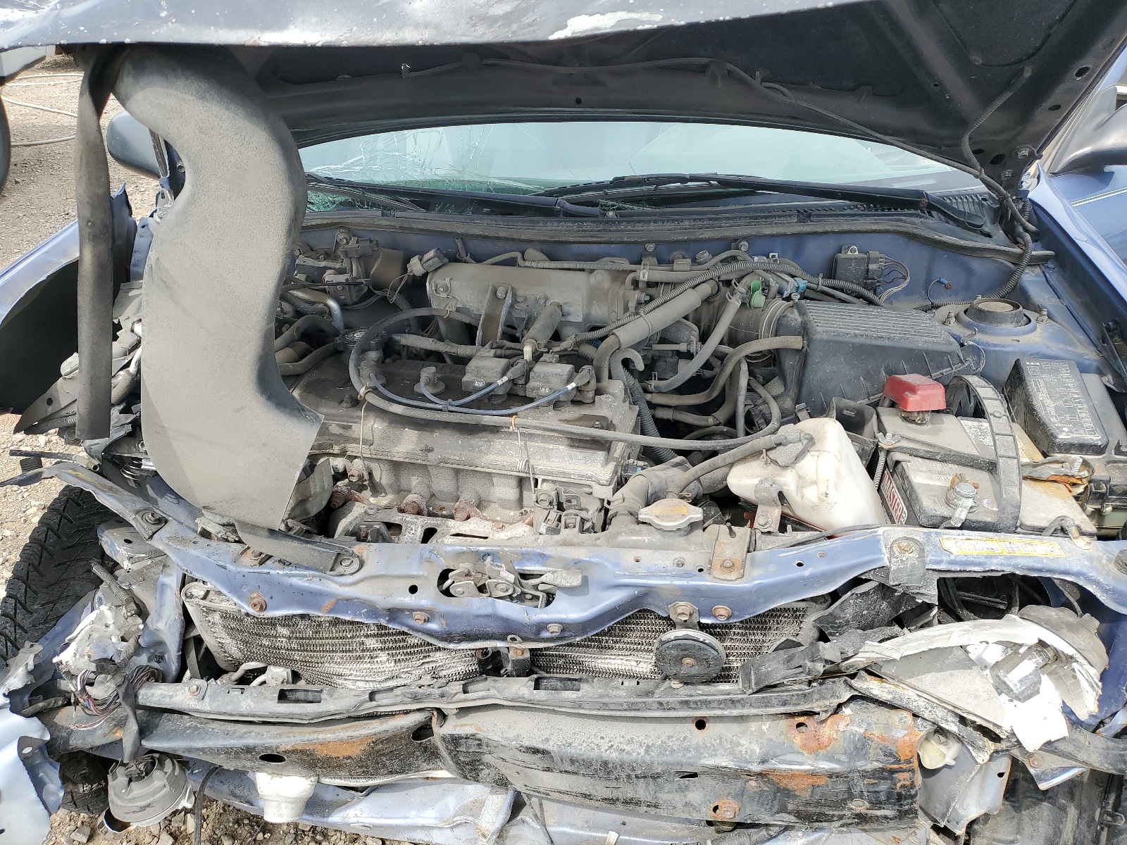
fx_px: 846
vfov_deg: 53.1
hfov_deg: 67.3
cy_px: 422
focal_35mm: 26
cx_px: 564
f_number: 1.5
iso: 50
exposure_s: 1/833
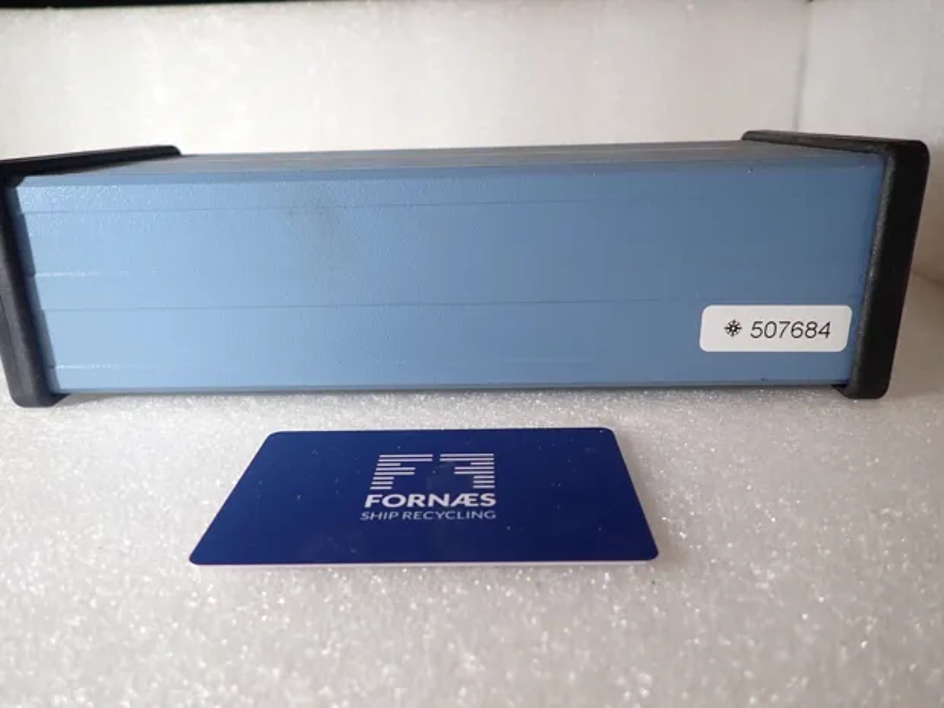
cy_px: 354
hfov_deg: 69.4
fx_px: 682
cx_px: 472
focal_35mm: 25
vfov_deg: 54.9
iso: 100
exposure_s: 1/125
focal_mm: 4.5
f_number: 2
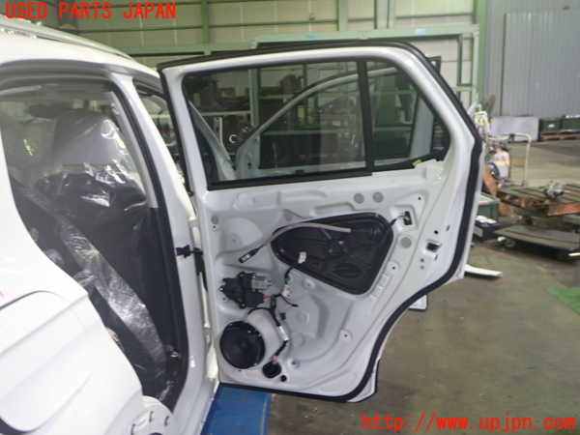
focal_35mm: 30
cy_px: 218
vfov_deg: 46.8
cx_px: 290
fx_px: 503
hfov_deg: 60.0
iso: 320
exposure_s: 1/30
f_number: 2.3
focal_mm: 5.4
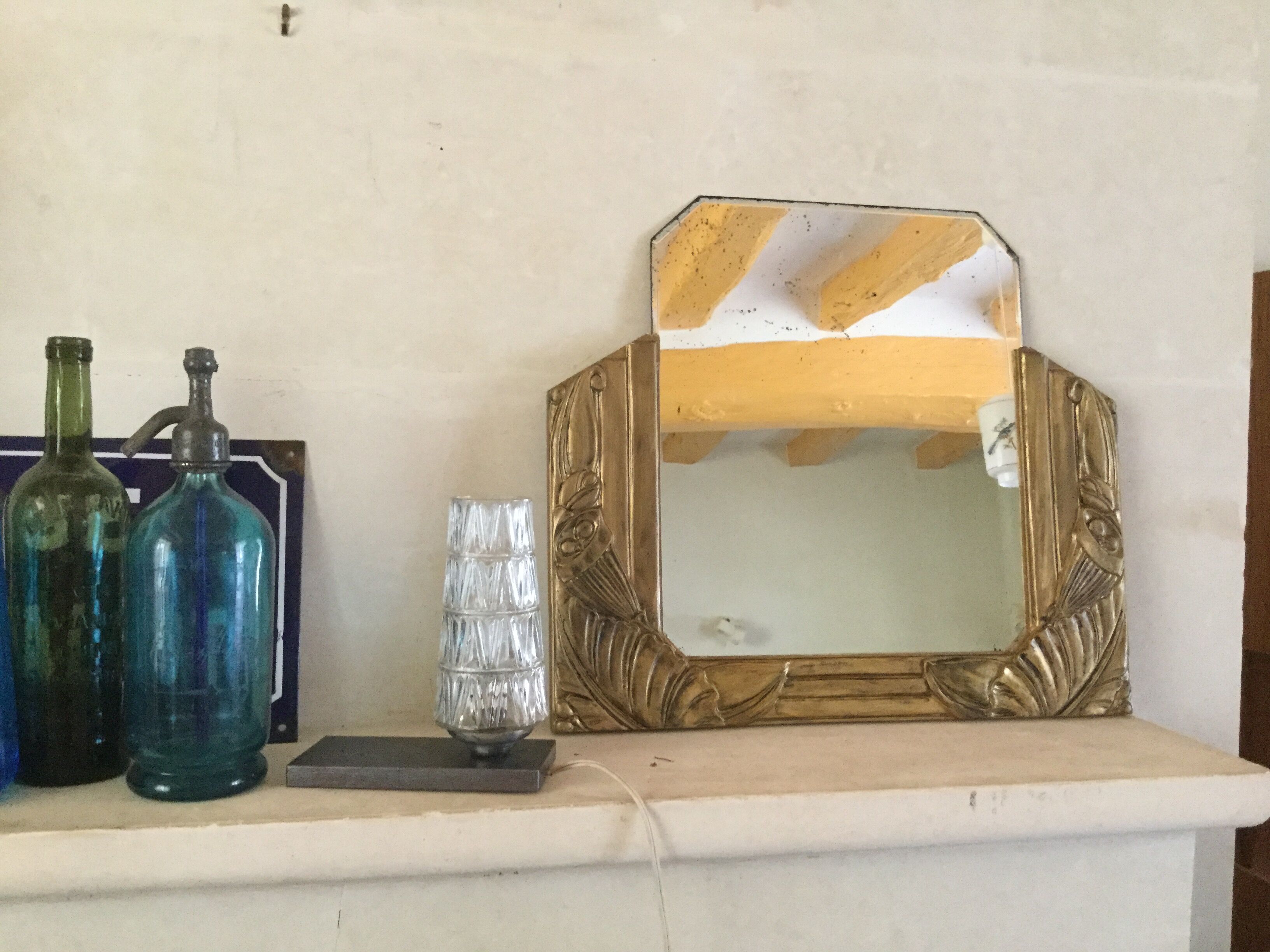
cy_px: 476
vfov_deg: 45.4
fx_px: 1137
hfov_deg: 58.4
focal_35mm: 31
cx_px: 635
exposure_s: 1/17
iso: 250
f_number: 2.4
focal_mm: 3.3
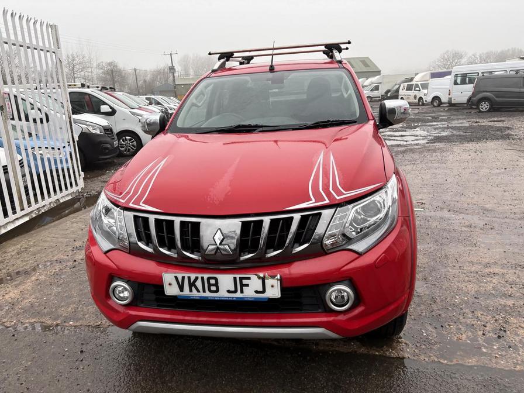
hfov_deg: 67.3
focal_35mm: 26
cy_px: 196
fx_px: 394
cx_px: 262
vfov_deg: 53.1
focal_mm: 5.96
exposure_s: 1/152
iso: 32
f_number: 1.6
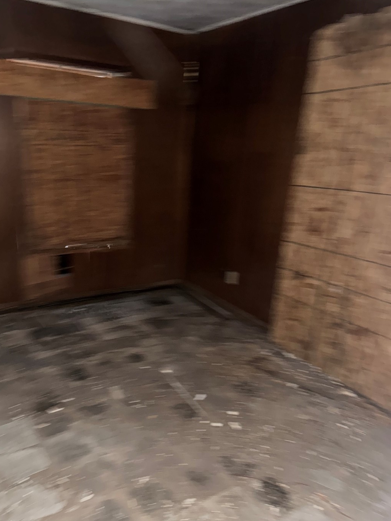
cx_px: 191
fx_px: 407
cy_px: 270
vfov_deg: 65.3
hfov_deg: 51.4
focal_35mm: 27
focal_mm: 6.76
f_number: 1.78
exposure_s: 1/4
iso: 500
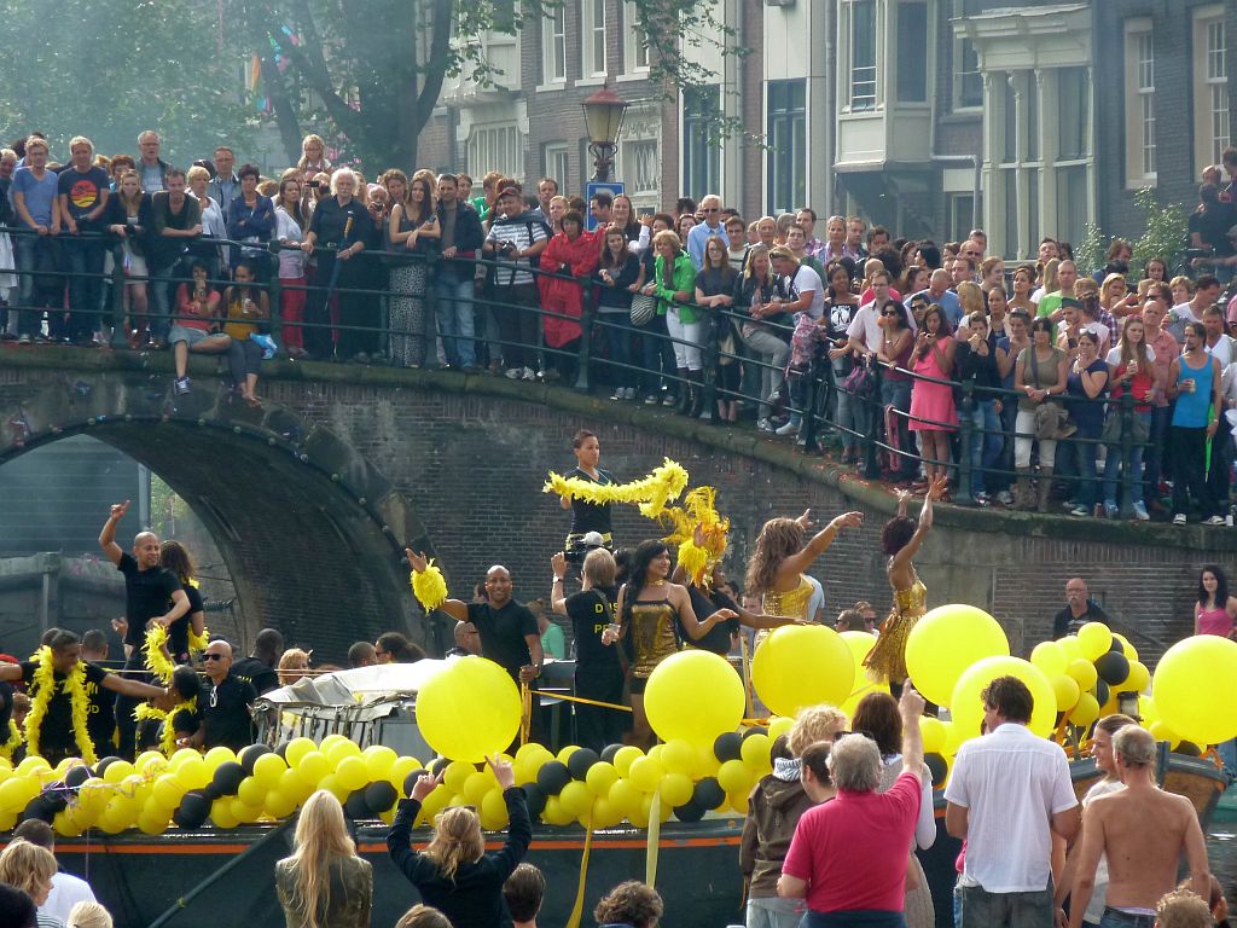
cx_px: 618
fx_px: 11006
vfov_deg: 4.8
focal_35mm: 308
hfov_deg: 6.4
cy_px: 464
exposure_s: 1/125
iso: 160
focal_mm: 49.2
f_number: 4.9
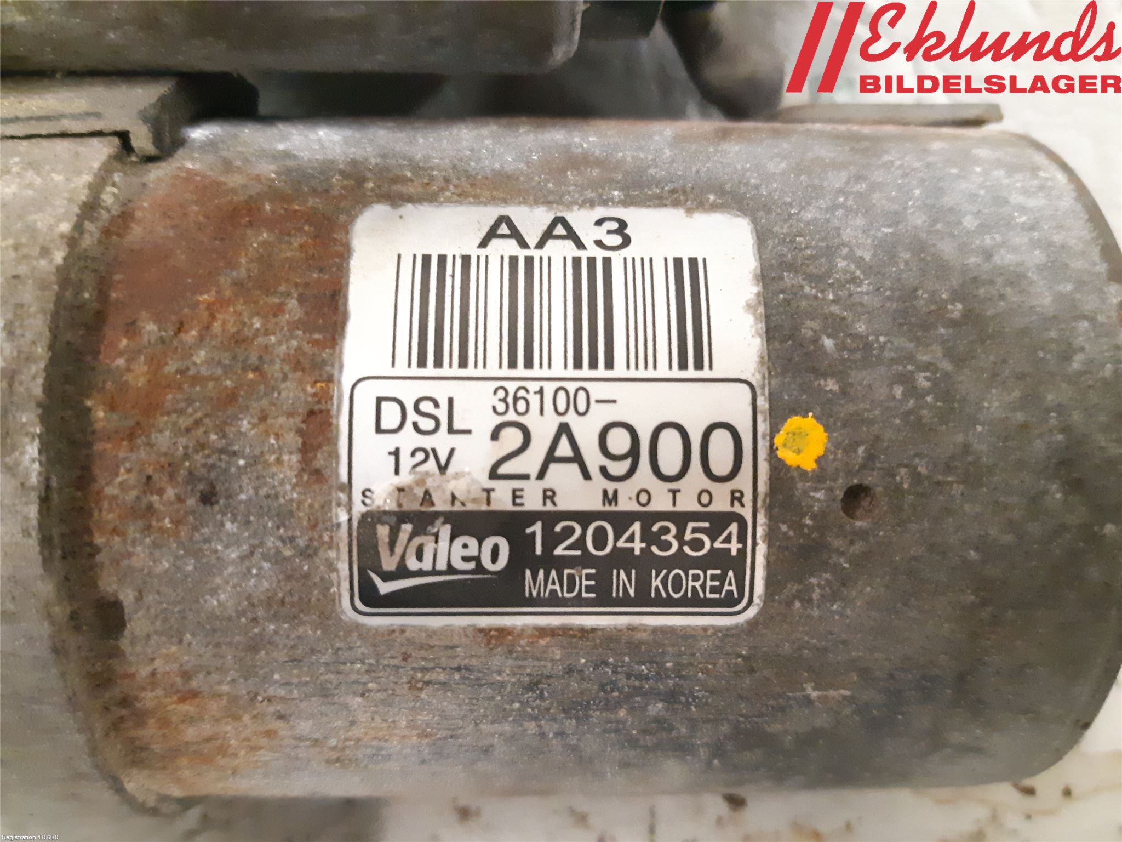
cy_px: 421
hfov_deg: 67.3
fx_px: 843
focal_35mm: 26
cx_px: 561
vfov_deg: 53.1
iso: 800
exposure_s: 1/50
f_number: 1.7
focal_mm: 3.93
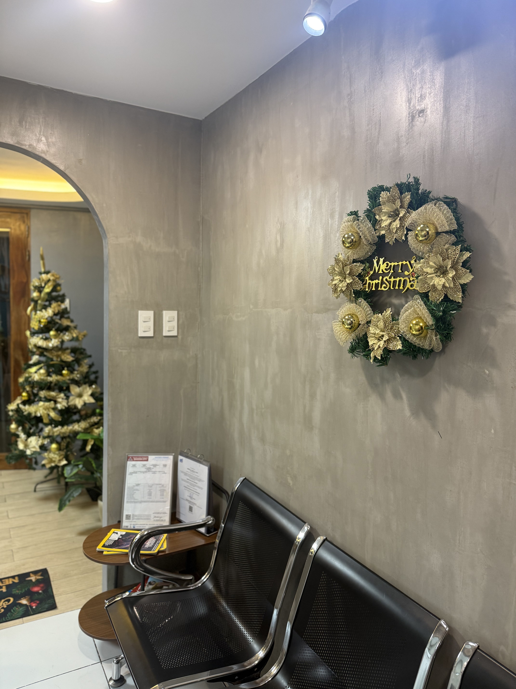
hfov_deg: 56.8
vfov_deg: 71.6
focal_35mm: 24
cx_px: 258
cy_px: 344
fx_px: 477
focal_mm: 6.76
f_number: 1.78
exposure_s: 1/60
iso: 200
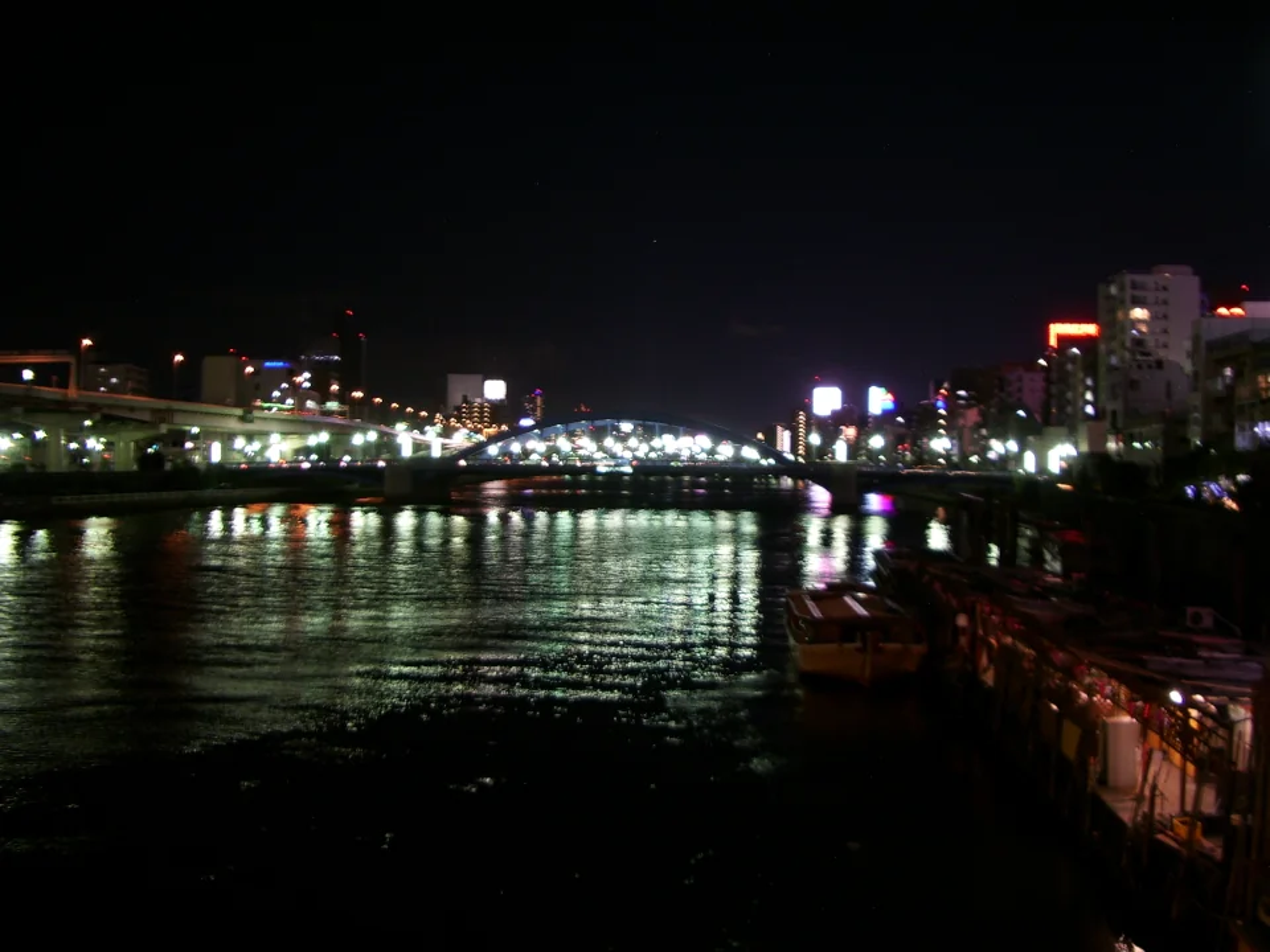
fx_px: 1284
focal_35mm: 35
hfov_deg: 52.6
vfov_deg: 40.7
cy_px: 476
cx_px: 635
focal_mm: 5.8
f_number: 2.6
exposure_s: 1/1.25
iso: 100
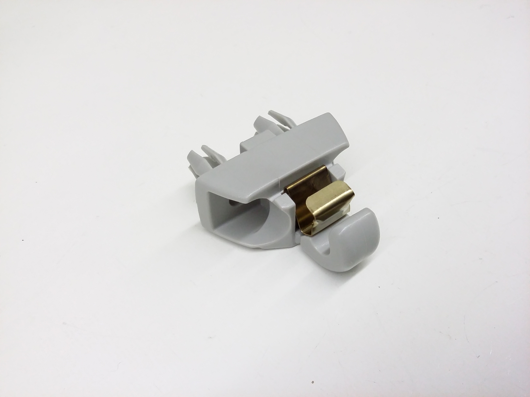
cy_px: 198
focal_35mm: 32
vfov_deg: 44.2
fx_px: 490
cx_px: 265
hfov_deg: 56.8
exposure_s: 1/20
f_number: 2.4
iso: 160
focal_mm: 3.4
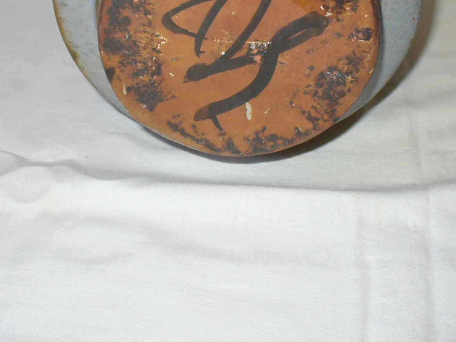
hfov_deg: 29.8
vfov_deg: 22.3
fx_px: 856
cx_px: 228
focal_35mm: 65
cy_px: 75
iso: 100
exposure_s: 1/30
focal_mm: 6.1
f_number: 2.8
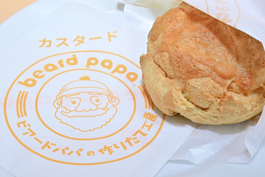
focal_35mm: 60
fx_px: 442
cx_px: 132
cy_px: 88
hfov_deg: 33.4
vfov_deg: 22.6
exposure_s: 1/200
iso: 1000
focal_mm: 60
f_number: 20
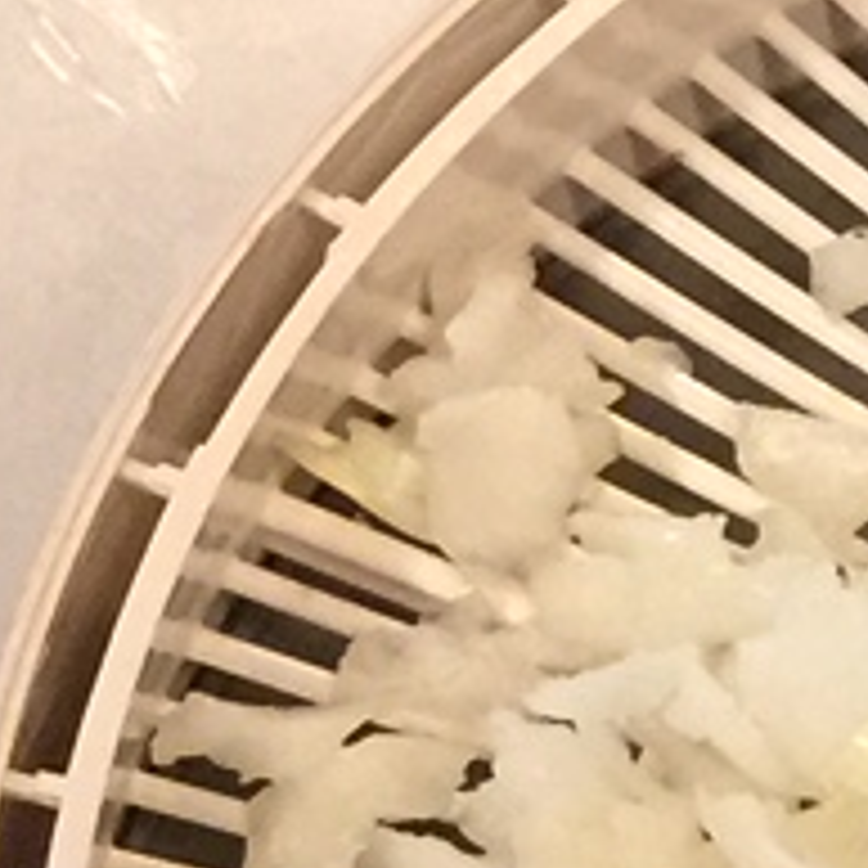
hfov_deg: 7.8
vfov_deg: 7.6
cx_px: -670
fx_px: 6156
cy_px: 1880
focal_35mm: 217
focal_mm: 4.15
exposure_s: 1/15
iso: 125
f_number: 2.2
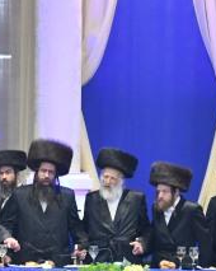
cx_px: -297
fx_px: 4193
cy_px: 186
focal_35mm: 524
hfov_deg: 2.9
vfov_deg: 3.7
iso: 1250
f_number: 5.6
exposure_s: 1/125
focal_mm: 116
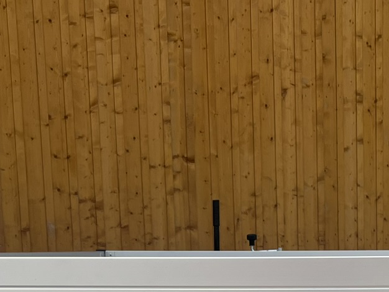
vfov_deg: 16.1
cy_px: 425
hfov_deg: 22.9
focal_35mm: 85
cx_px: 249
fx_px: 956
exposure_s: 1/2899
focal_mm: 5.1
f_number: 1.6
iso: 50
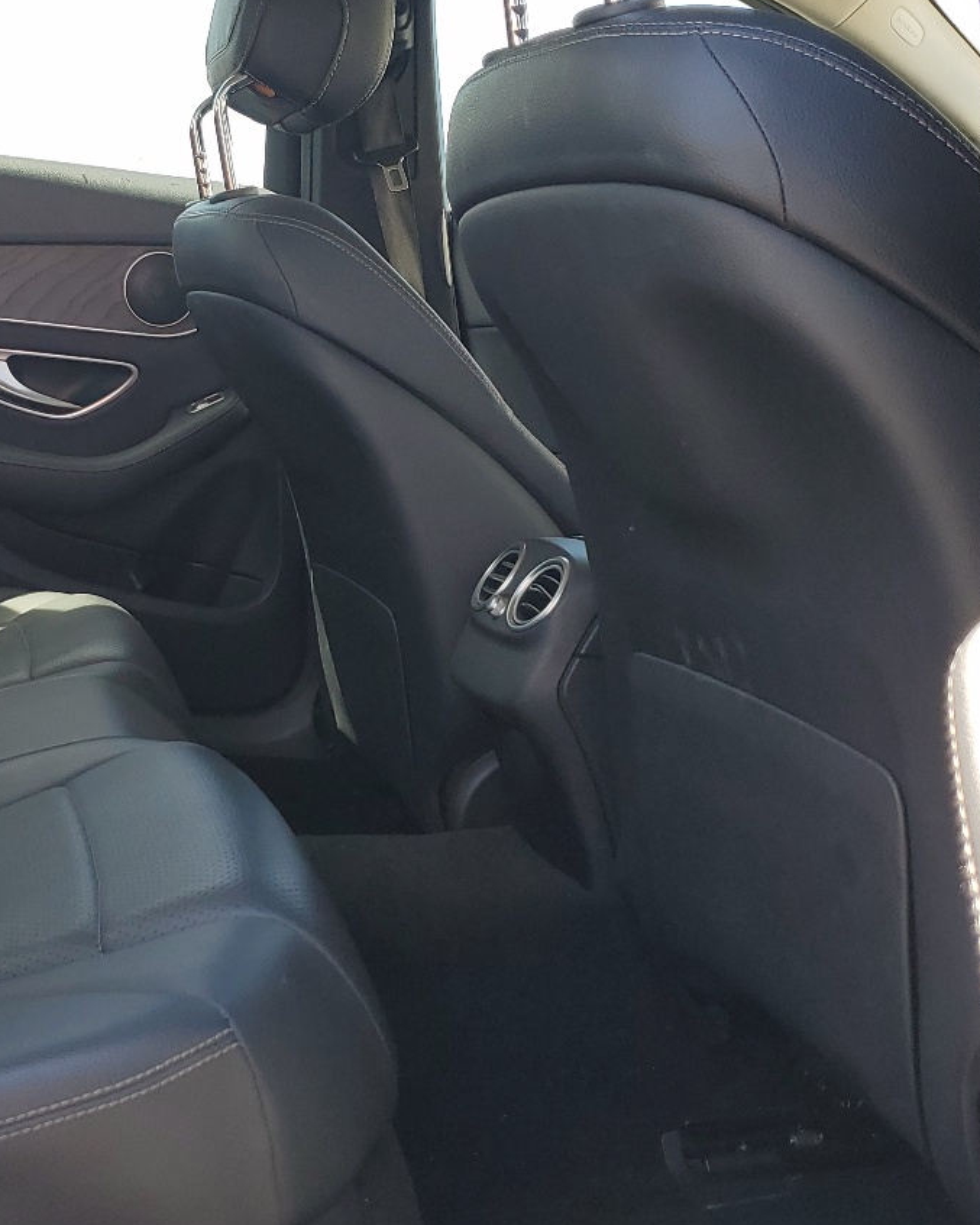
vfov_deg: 38.8
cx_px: 249
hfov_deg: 30.9
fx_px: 1740
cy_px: 584
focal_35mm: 48
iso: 50
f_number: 1.5
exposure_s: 1/333
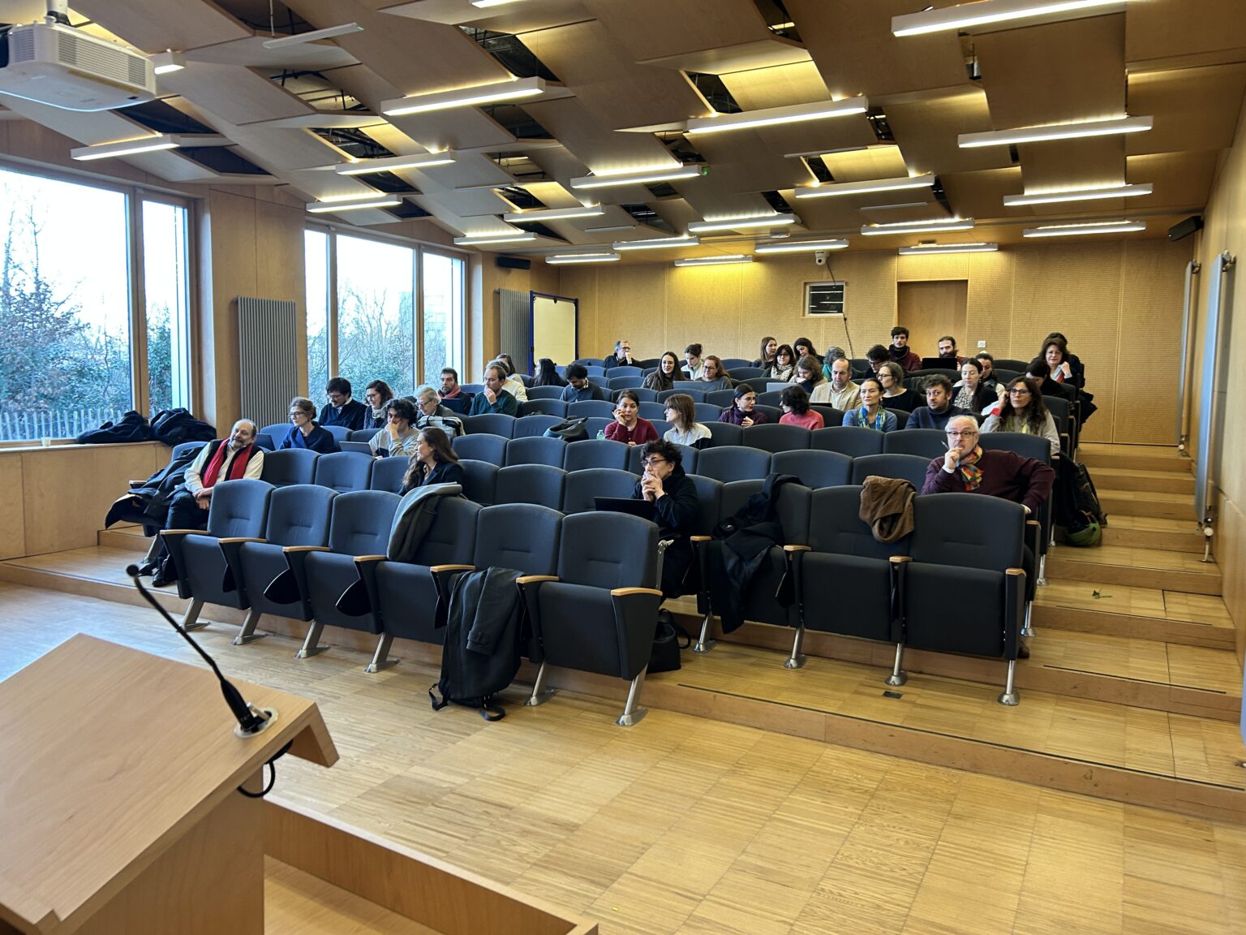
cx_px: 623
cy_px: 468
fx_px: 936
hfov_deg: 67.3
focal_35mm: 26
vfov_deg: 53.1
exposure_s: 1/50
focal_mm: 5.7
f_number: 1.5
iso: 125
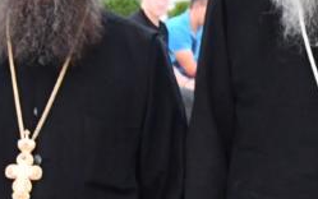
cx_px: 421
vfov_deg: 5.8
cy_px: 264
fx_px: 1951
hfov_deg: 9.2
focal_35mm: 225
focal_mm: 29
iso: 4000
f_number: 5.6
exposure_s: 1/160
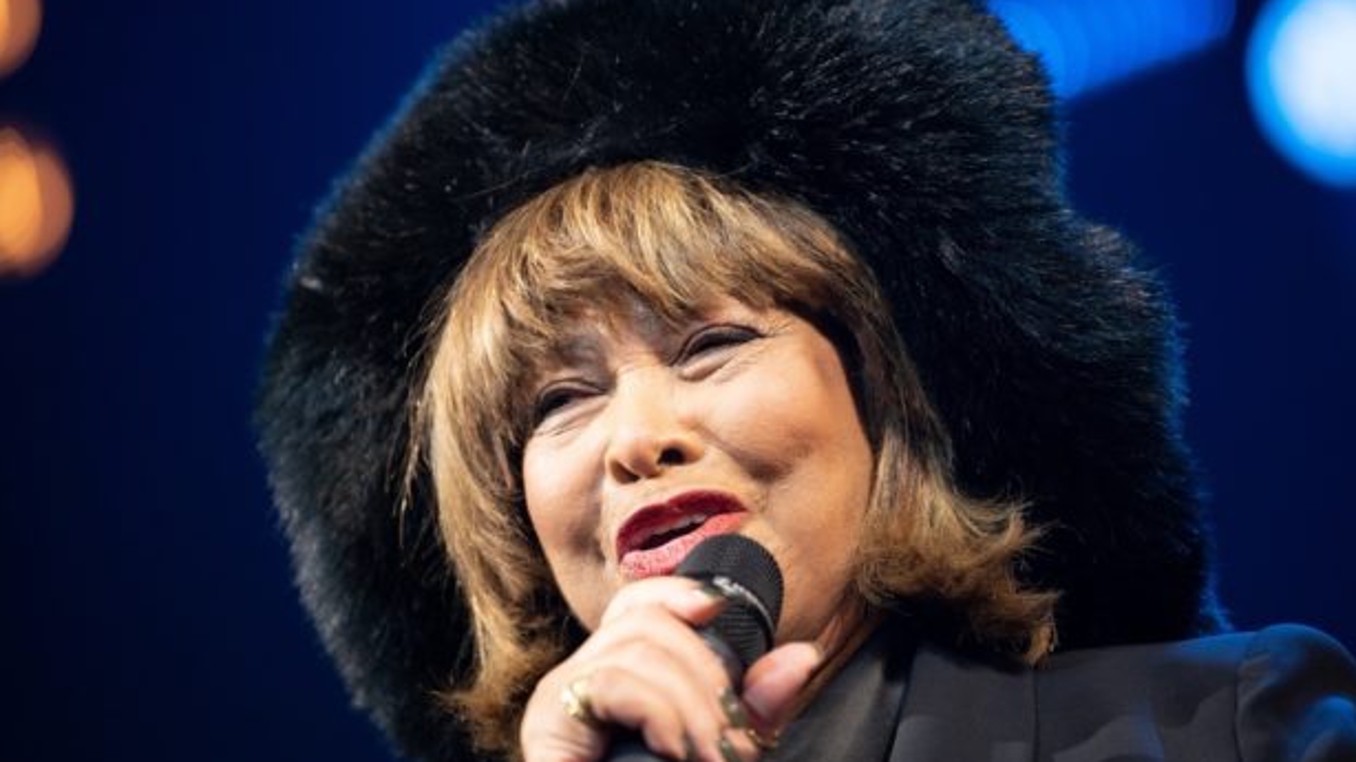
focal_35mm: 211
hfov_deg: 10.2
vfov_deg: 5.8
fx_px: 7585
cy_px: 329
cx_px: 680
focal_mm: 200
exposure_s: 1/1000
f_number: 2.8
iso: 1000
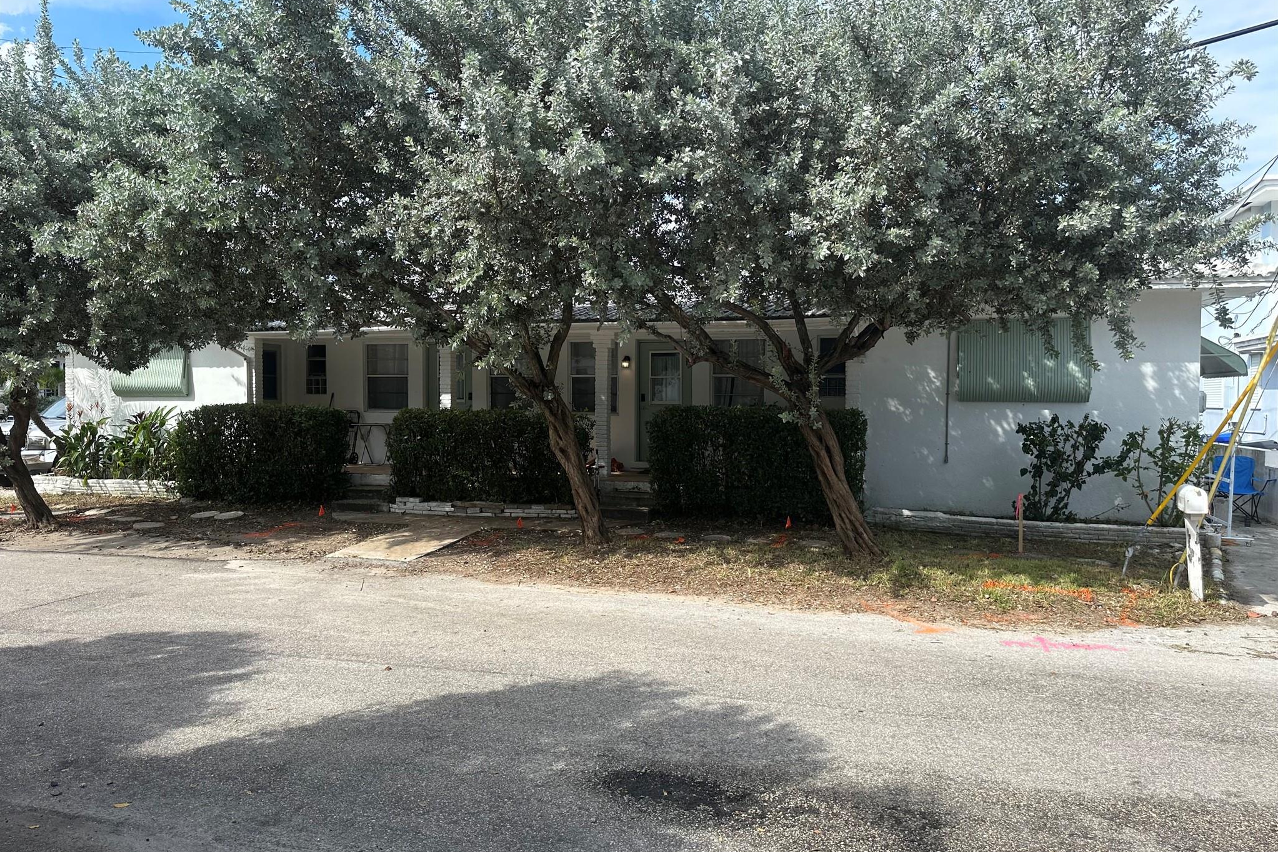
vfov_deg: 51.3
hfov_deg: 71.5
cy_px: 431
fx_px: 887
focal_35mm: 25
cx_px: 639
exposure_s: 1/1949
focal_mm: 6.86
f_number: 1.78
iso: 80
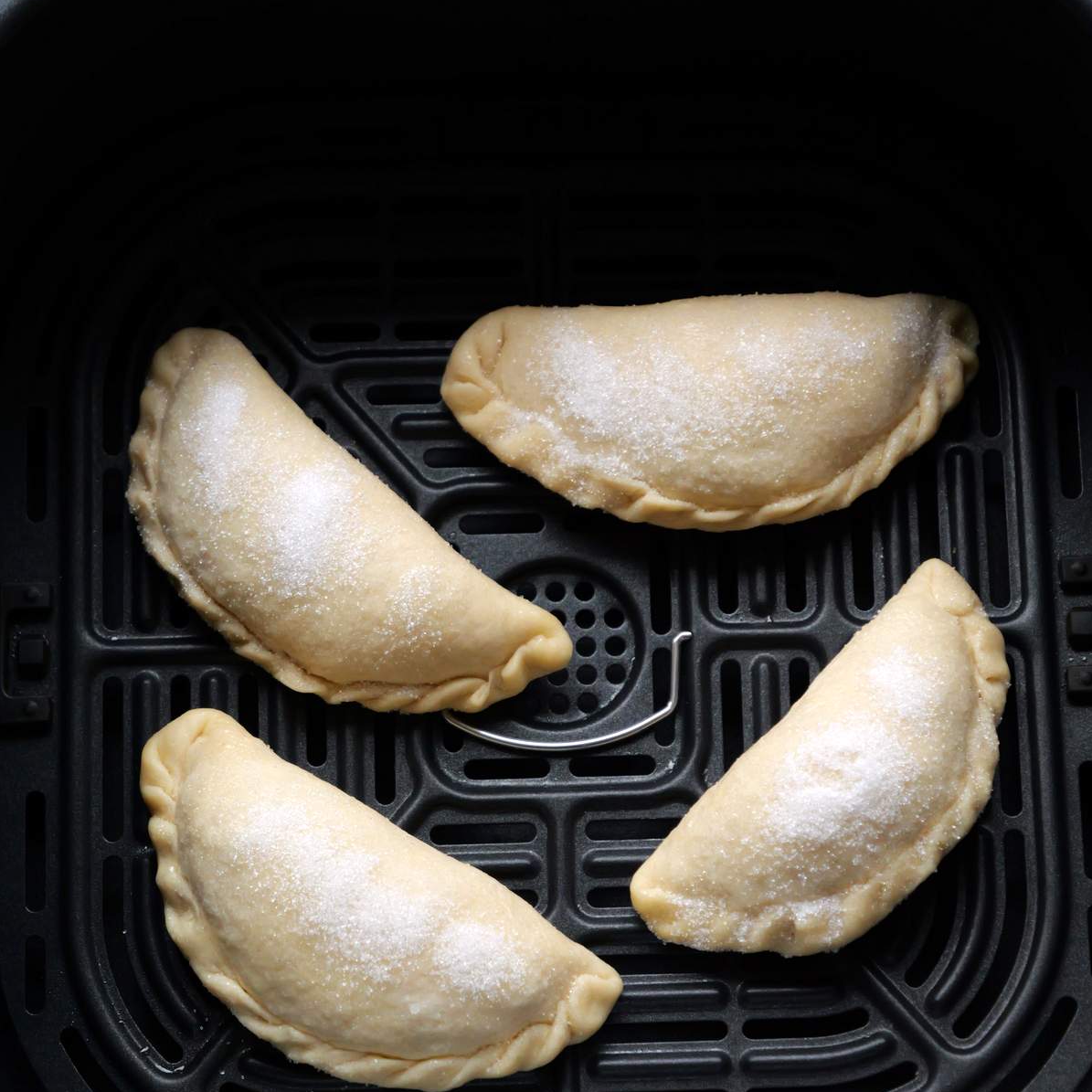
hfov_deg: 12.3
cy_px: 591
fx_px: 5068
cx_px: 548
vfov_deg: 12.3
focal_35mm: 142
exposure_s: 1/125
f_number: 4
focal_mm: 60
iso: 1600
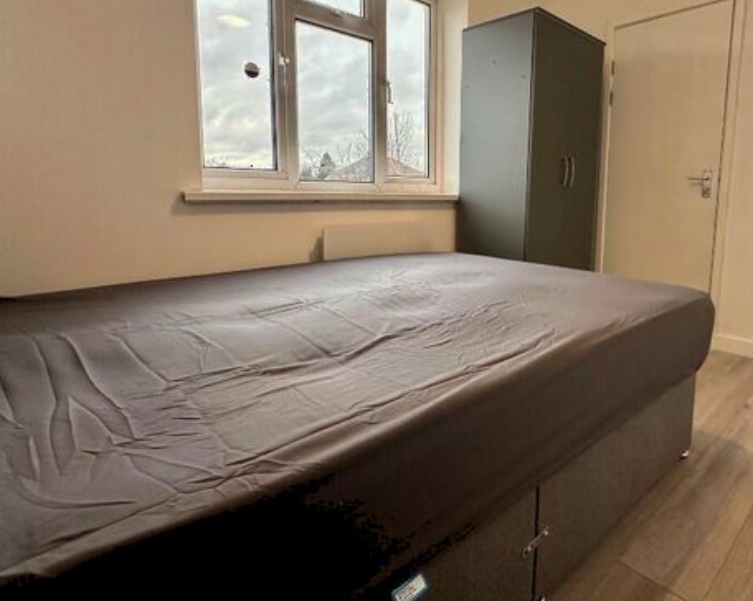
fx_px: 468
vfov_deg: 65.1
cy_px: 255
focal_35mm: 21
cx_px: 446
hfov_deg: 76.9
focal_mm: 2.22
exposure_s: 1/100
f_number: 2.2
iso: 250
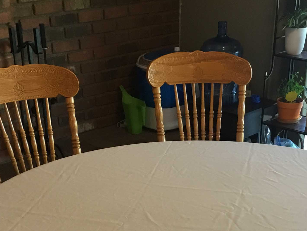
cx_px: 187
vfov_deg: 19.7
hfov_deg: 27.3
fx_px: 630
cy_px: 263
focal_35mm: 71
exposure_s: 1/30
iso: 80
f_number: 2.4
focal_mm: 3.3
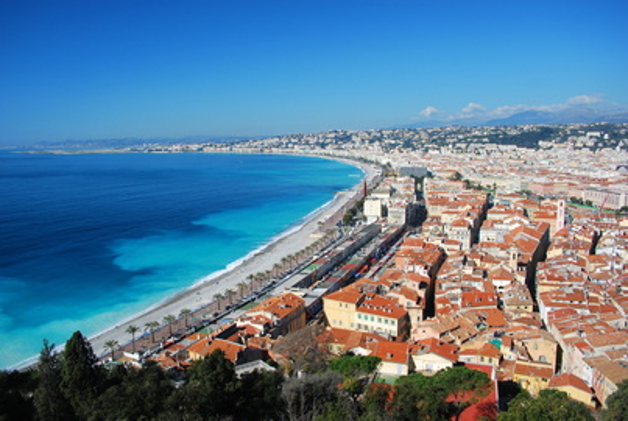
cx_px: 309
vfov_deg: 46.5
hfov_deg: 65.4
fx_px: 489
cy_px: 214
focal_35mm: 28
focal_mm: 18
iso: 100
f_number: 8
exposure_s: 1/100
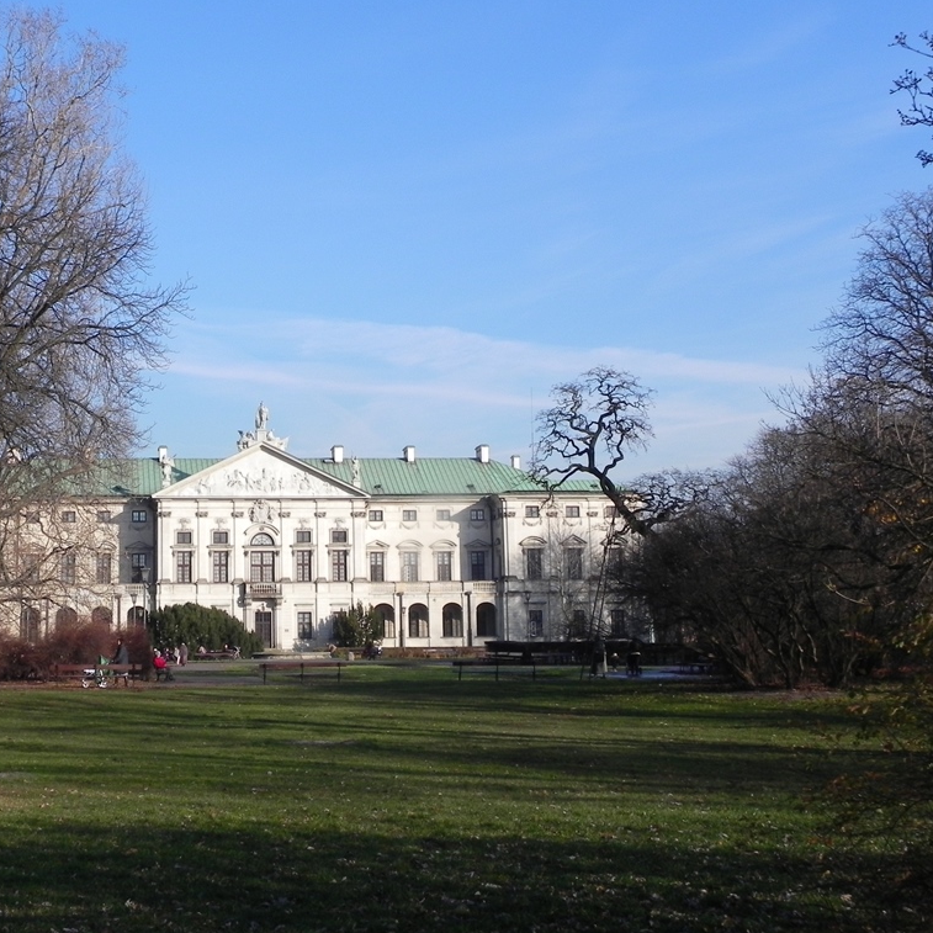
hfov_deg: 30.8
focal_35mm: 55
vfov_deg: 31.1
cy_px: 466
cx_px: 304
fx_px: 1677
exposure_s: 1/382
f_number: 6.3
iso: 160
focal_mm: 8.2
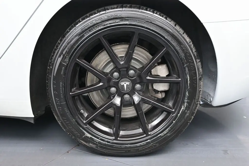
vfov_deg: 35.5
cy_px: 83
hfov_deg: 51.3
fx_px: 259
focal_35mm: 38
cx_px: 124
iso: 800
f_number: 4.2
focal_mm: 25
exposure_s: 1/125
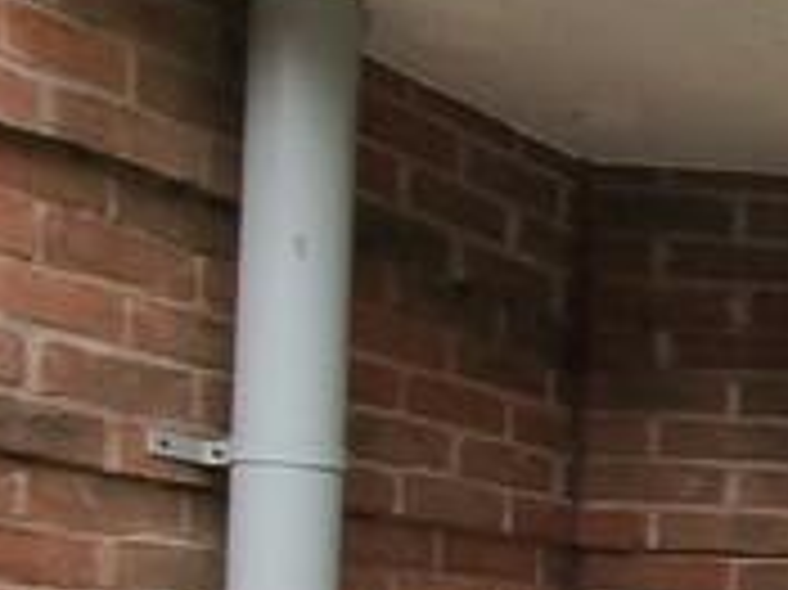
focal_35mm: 76
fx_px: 1729
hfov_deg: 12.7
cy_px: 730
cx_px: 2193
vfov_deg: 18.3
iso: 50
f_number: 2.2
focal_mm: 2.2
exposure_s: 1/214
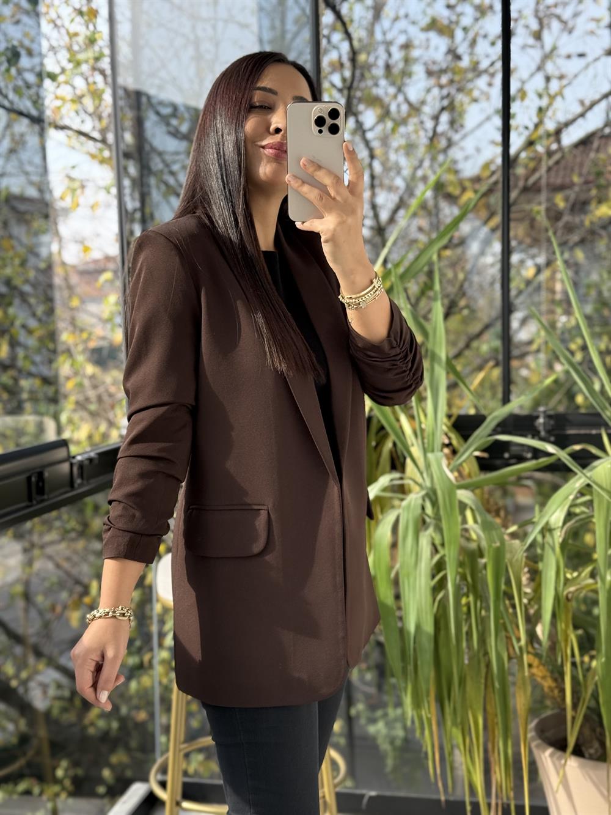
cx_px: 306
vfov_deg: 39.7
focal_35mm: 48
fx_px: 1129
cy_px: 408
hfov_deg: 30.3
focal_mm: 6.76
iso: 100
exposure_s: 1/601
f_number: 1.78
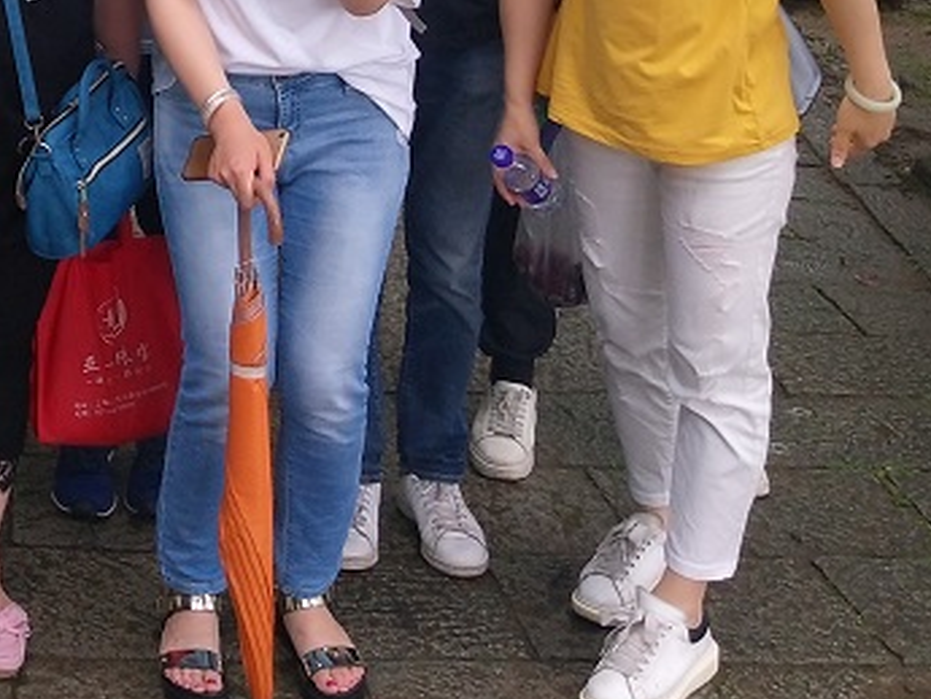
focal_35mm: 89
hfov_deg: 20.9
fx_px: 2394
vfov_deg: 15.6
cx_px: -94
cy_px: -264
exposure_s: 1/100
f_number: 1.8
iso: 57
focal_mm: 3.95
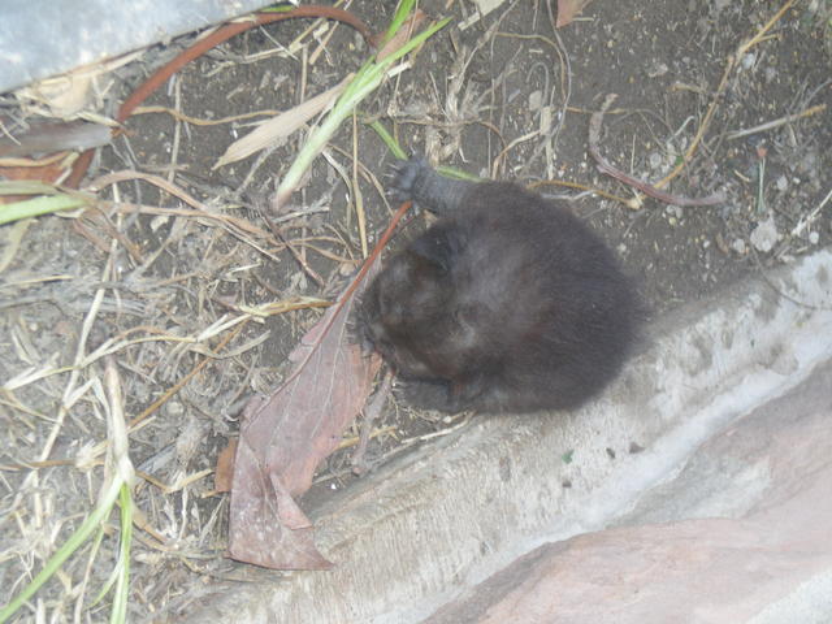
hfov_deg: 17.3
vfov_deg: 13.0
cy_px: 312
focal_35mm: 114
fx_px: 2740
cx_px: 416
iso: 146
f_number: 5.9
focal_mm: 18.9
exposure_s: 1/60
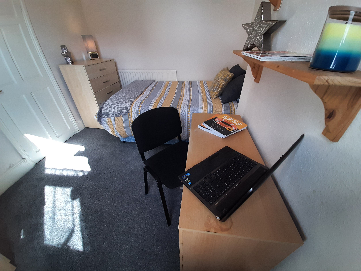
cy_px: 136
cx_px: 180
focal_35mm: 13
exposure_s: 1/100
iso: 64
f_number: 2.2
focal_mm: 1.42
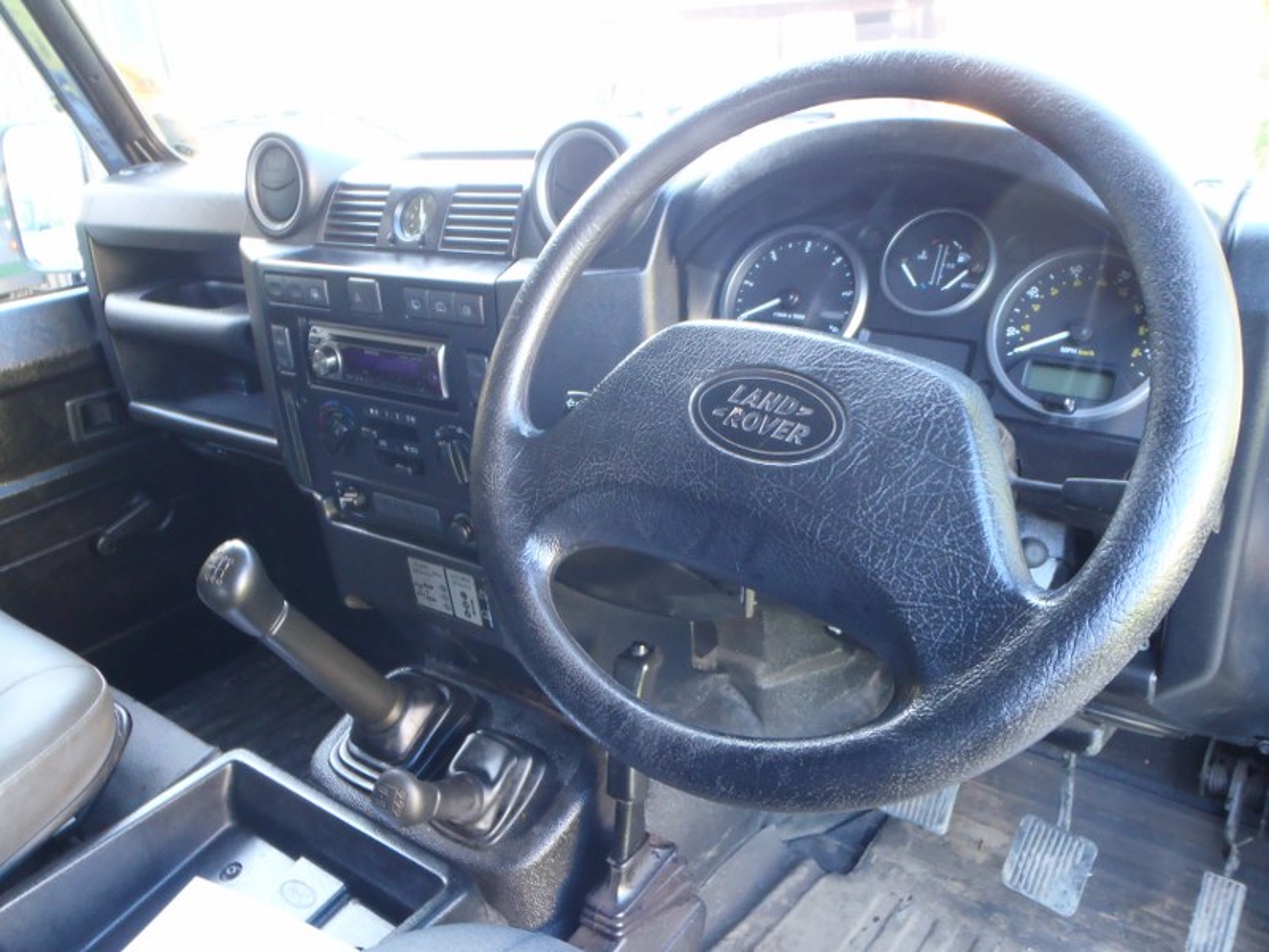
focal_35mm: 28
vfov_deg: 49.7
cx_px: 634
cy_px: 476
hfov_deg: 63.4
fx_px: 1026
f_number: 3.5
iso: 200
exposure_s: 1/13
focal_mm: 5
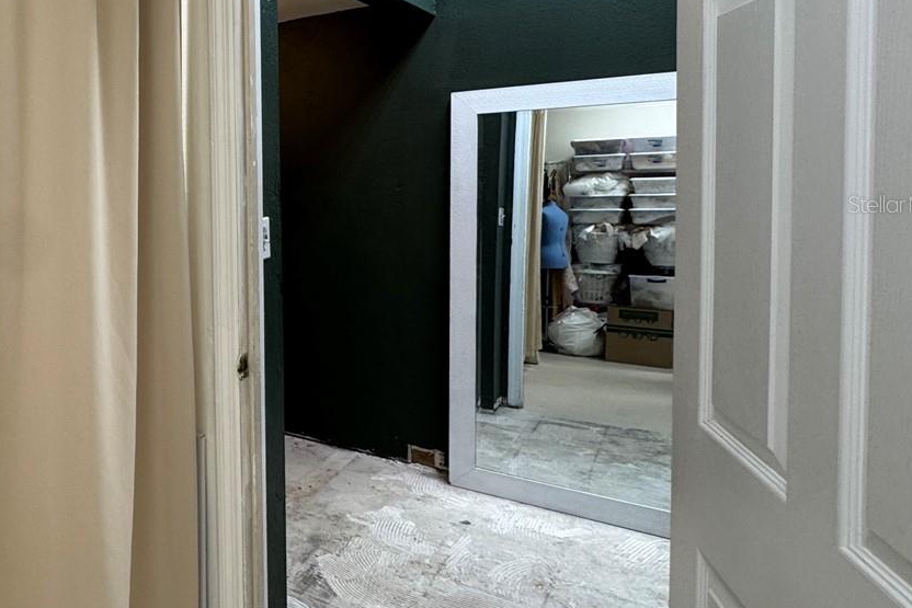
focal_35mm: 28
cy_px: 204
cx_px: 75
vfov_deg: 45.7
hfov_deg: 55.7
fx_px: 709
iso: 160
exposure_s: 1/60
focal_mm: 2.22
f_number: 2.2
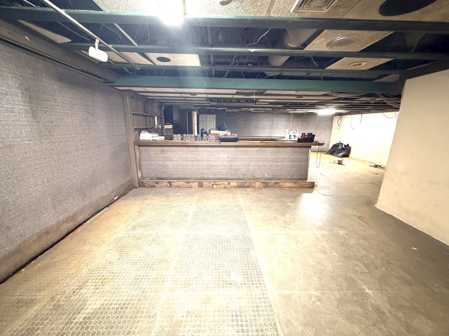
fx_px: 182
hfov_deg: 102.1
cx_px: 224
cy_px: 168
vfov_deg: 85.7
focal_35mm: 14
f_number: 2.2
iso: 1250
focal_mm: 2.22
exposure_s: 1/40
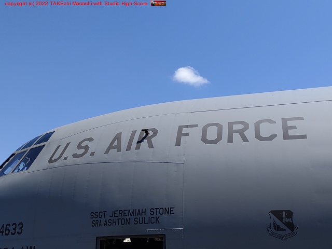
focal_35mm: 27
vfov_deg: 51.4
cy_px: 124
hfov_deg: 65.3
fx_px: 259
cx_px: 166
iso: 100
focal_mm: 4.71
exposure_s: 1/2641
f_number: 1.79
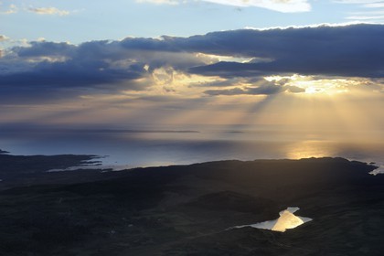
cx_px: 192
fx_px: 747
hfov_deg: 28.8
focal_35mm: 70
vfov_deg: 19.5
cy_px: 128
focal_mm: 70
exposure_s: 1/800
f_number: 6.3
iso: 400
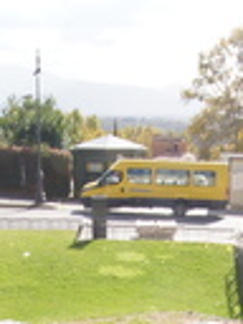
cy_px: 464
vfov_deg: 7.8
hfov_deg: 6.0
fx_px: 2335
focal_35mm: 250
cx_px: 152
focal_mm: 55
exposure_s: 1/30
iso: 200
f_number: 29
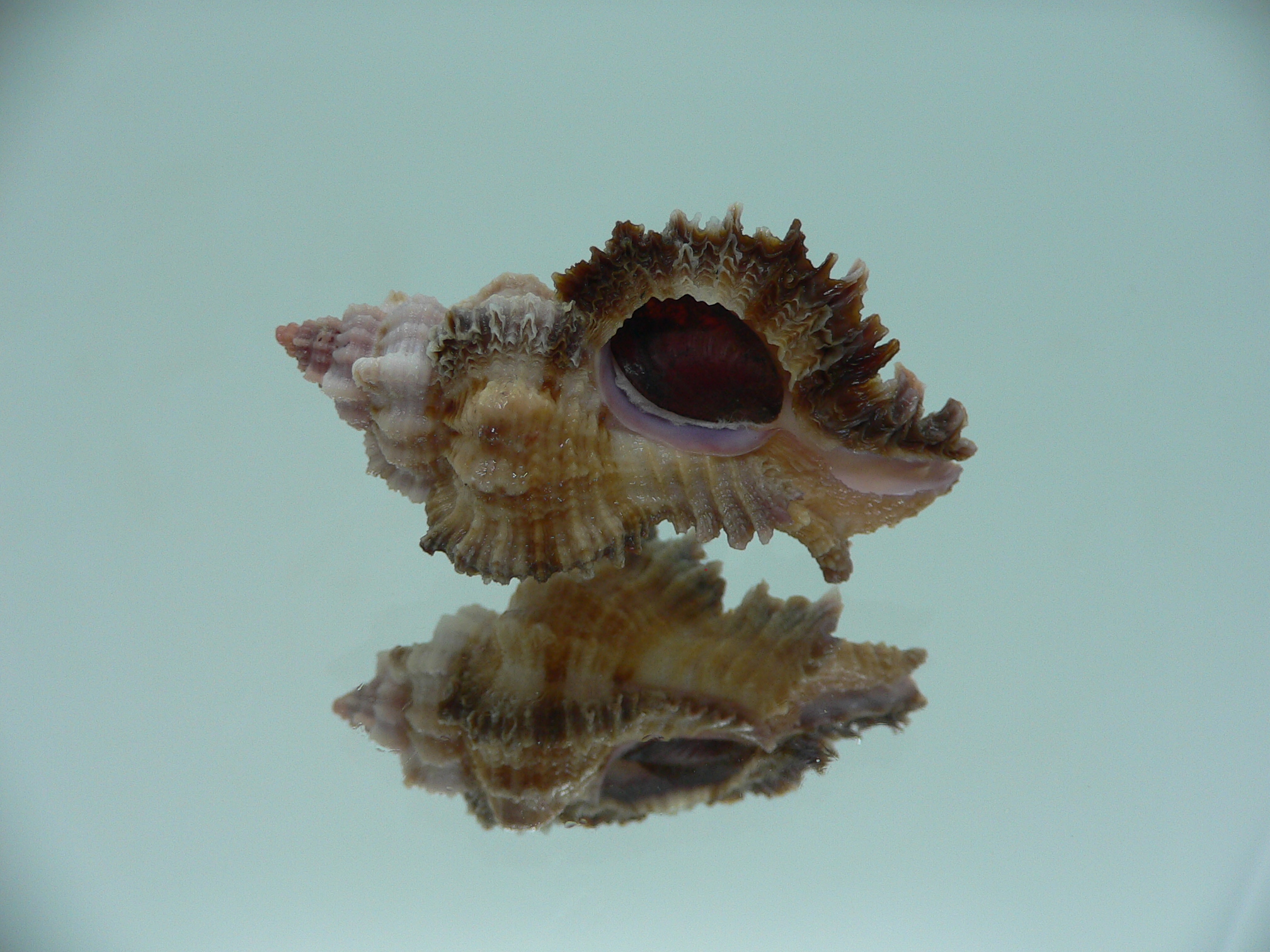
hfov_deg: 52.6
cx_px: 635
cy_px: 476
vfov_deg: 40.7
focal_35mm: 35
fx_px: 1284
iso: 80
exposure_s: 1/60
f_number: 2.8
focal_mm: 4.6
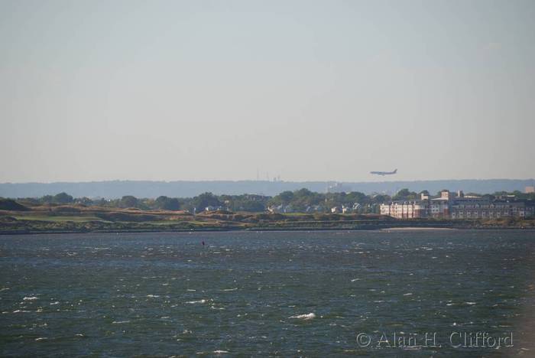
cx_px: 268
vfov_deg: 4.6
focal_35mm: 300
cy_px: 179
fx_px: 4462
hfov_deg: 6.9
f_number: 5.6
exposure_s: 1/500
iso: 100
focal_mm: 200
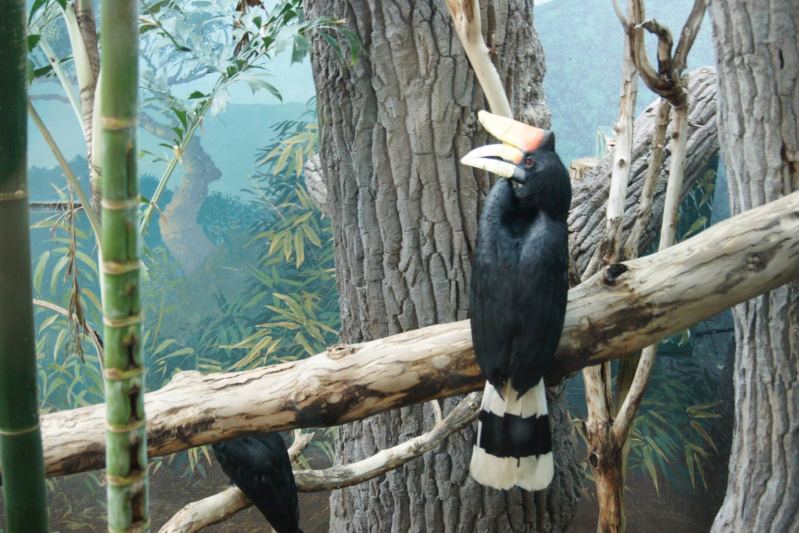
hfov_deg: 43.6
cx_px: 400
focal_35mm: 45
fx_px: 999
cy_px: 266
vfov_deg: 29.9
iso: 1600
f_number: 4.5
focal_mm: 30
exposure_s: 1/40
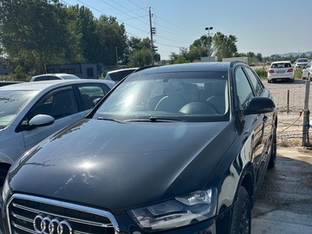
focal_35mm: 24
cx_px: 156
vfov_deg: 56.8
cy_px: 117
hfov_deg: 71.6
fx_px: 216
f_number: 1.78
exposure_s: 1/7576
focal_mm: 6.86
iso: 80
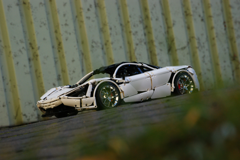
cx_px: 120
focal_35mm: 135
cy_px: 80
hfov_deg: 15.2
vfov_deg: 10.1
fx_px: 899
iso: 400
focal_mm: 90
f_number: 8
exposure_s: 1/320
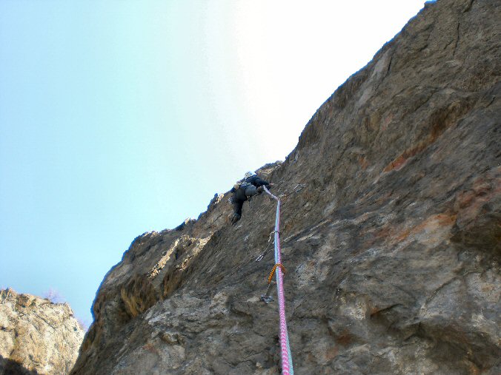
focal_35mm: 38
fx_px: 550
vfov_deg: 37.7
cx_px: 250
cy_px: 188
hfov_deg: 49.0
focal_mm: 6.3
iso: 50
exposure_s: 1/250
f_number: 3.1
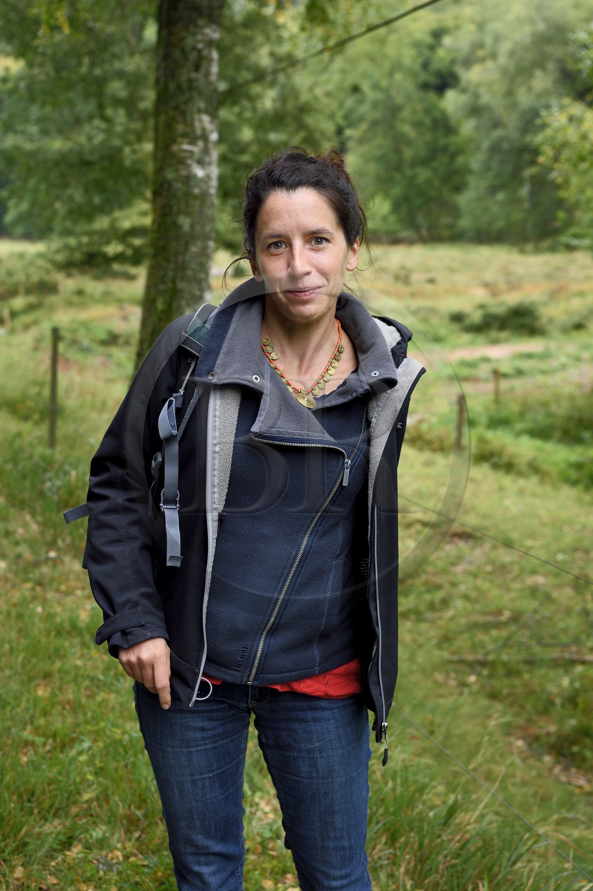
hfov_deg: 24.2
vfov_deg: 35.7
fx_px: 1385
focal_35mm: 56
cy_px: 446
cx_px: 296
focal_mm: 56
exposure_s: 1/200
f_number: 5.6
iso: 800
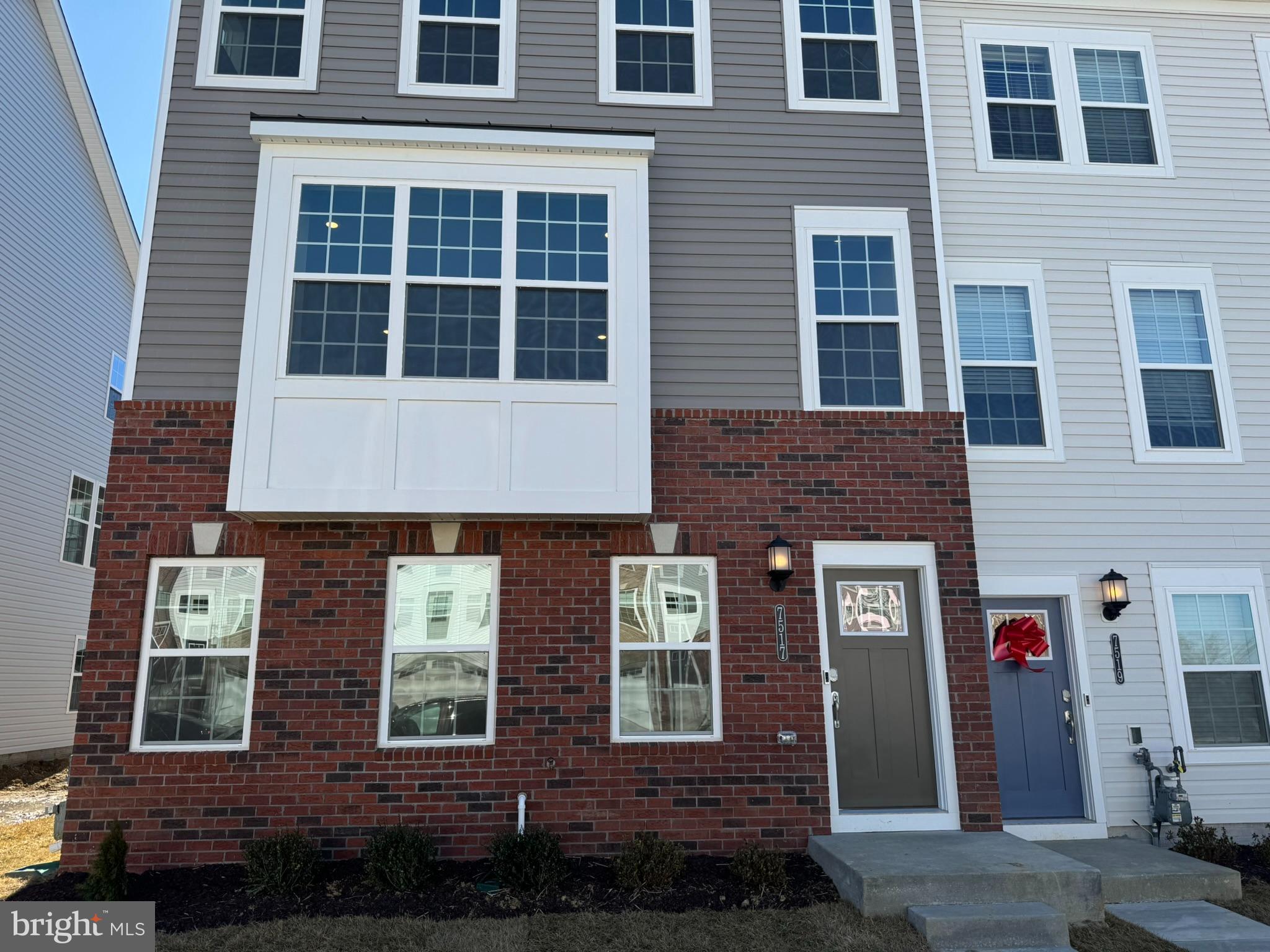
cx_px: 635
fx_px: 881
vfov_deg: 56.8
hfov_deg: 71.6
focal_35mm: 24
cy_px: 476
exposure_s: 1/1869
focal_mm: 6.76
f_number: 1.78
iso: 80
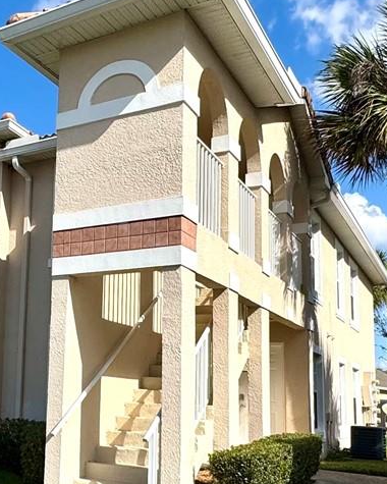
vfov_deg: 40.0
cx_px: 59
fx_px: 659
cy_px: 306
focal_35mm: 46
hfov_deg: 31.6
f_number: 2.2
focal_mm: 2.22
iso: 50
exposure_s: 1/3390
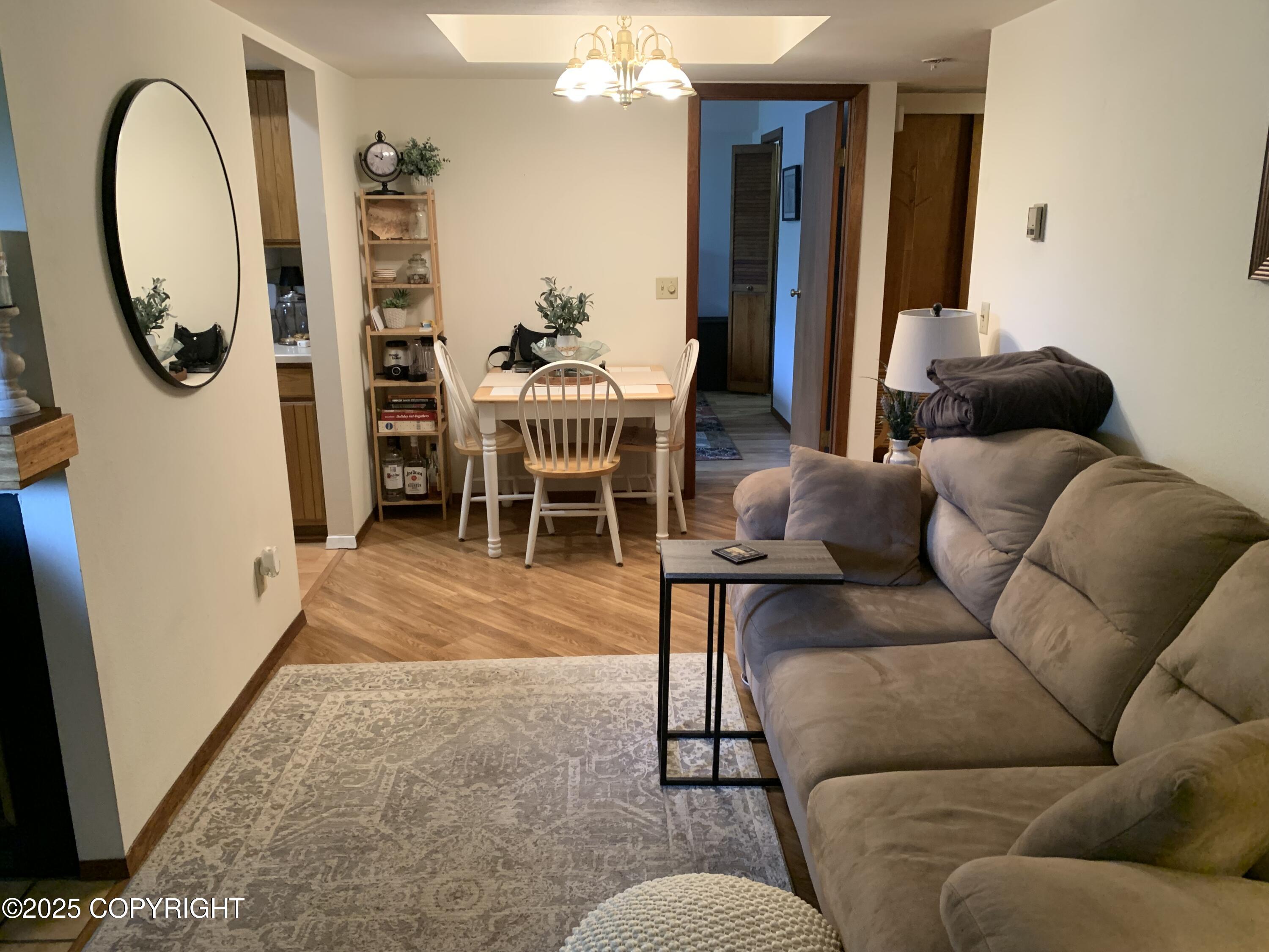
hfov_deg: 67.3
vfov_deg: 53.1
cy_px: 476
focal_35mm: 26
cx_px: 634
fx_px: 953
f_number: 1.8
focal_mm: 4.25
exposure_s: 1/60
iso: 200
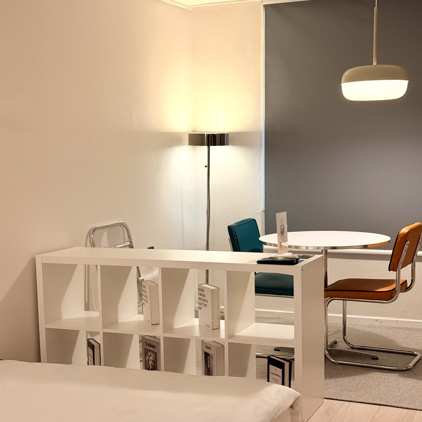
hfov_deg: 30.0
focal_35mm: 57
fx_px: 786
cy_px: 265
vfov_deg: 29.9
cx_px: 212
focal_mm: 6.76
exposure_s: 1/120
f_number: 1.78
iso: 200
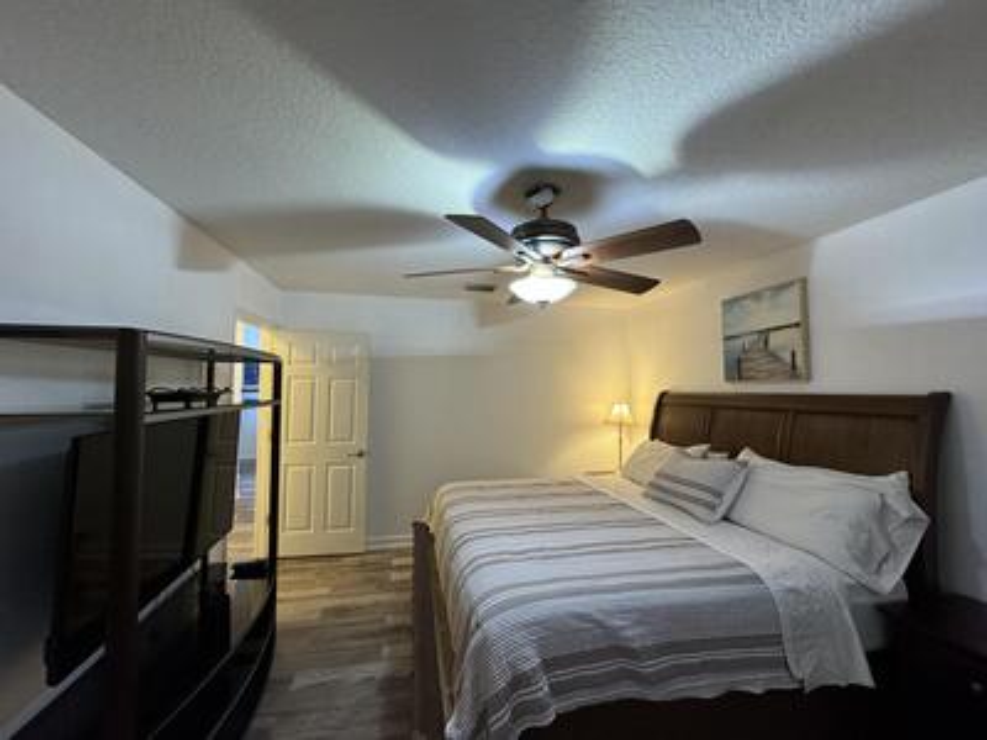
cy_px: 370
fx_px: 399
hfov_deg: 102.1
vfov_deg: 85.7
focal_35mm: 14
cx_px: 494
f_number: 2.2
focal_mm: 2.22
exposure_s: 1/60
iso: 250
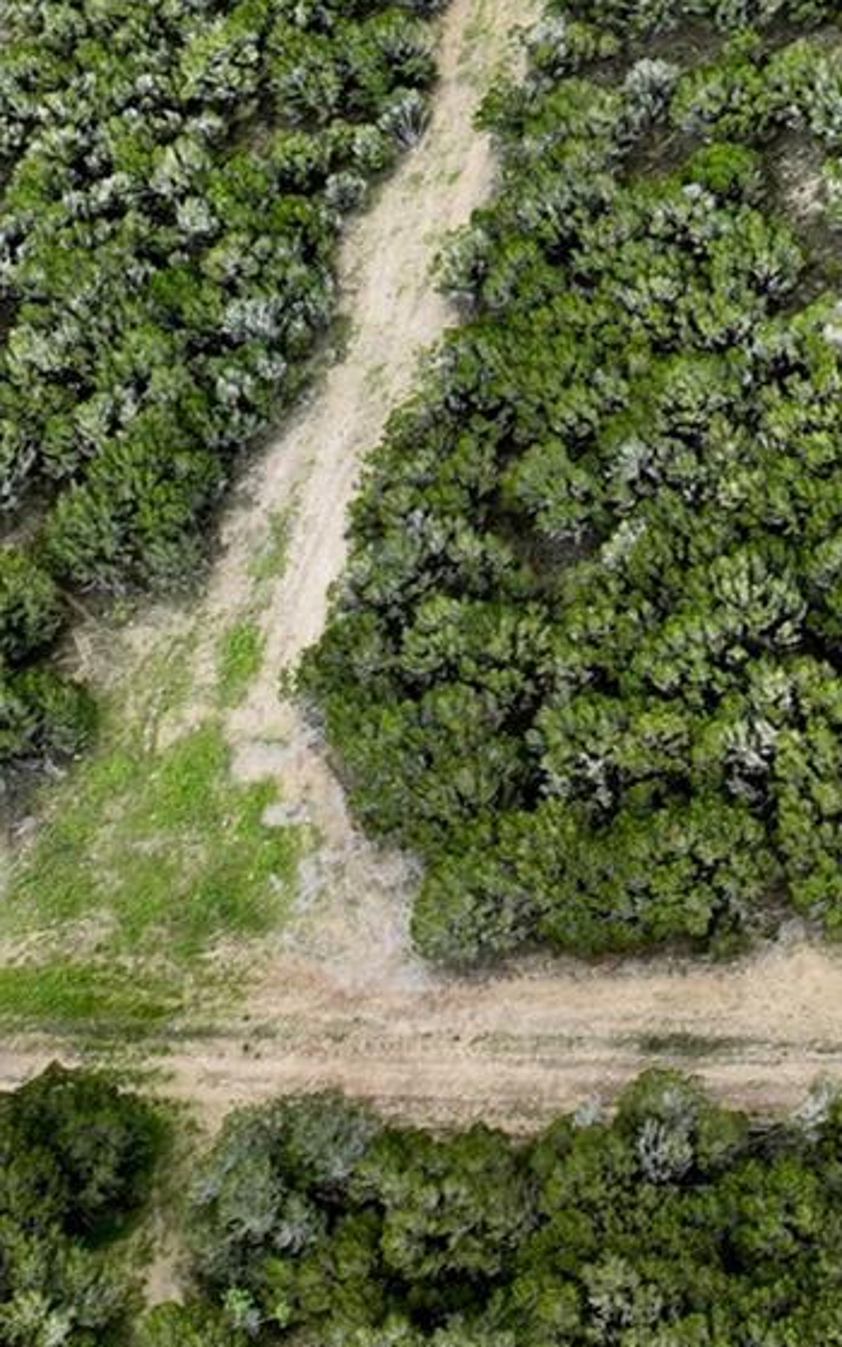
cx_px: 1306
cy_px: -409
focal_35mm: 93
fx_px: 3415
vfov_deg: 20.4
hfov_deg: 13.2
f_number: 2.8
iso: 100
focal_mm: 12.29
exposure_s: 1/320
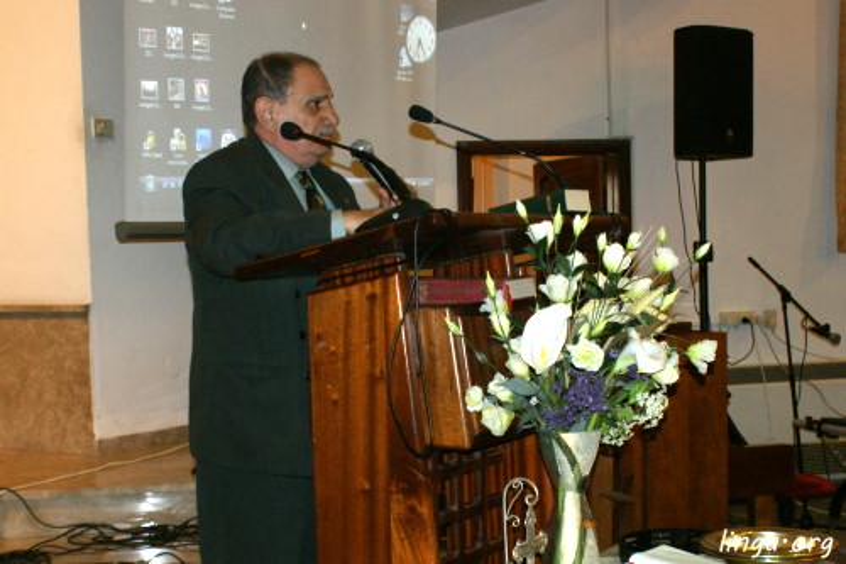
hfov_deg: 46.4
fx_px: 987
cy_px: 282
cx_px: 423
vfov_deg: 31.9
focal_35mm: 42
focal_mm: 28
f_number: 5.6
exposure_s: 1/60
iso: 400
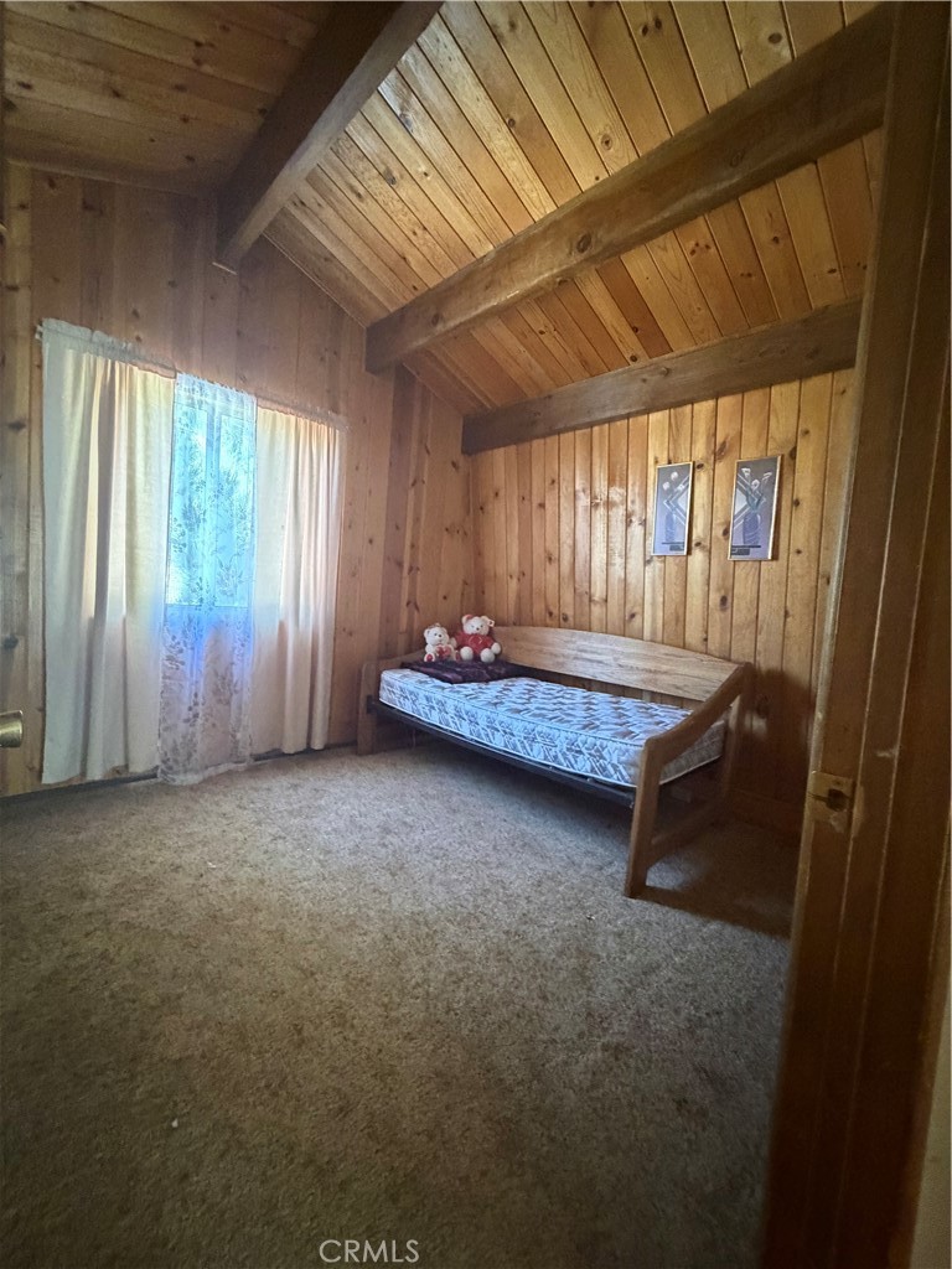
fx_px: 513
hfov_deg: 85.7
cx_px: 476
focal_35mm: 14
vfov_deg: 102.1
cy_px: 634
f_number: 2.2
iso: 1250
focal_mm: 2.22
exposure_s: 1/55
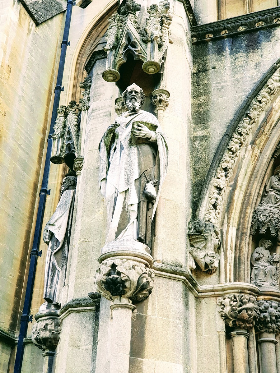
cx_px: 140
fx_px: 561
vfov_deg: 36.8
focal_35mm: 52
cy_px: 186
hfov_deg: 28.0
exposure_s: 1/101
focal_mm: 6
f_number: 2.4
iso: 25
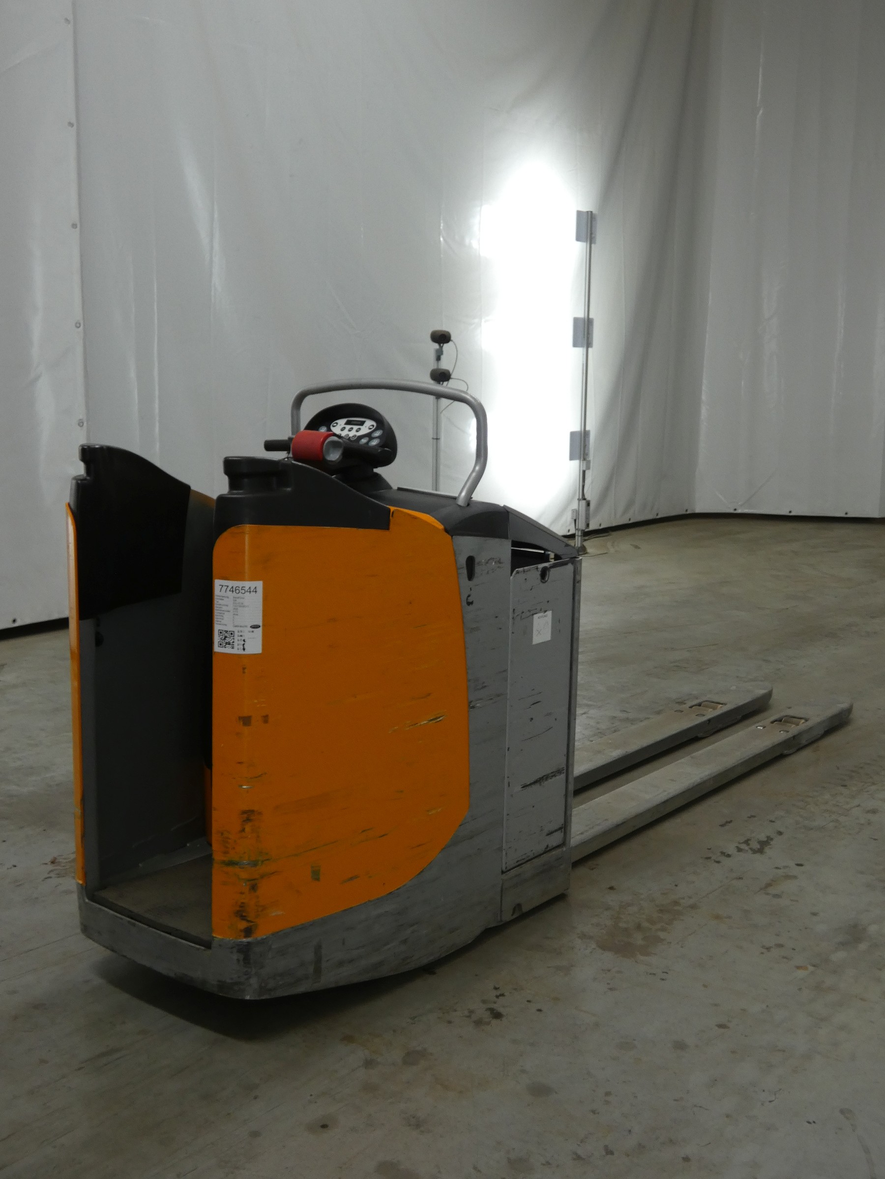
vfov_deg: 47.9
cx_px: 442
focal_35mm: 39
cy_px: 590
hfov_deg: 36.8
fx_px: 1329
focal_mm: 7.1
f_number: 3.6
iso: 200
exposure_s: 1/80
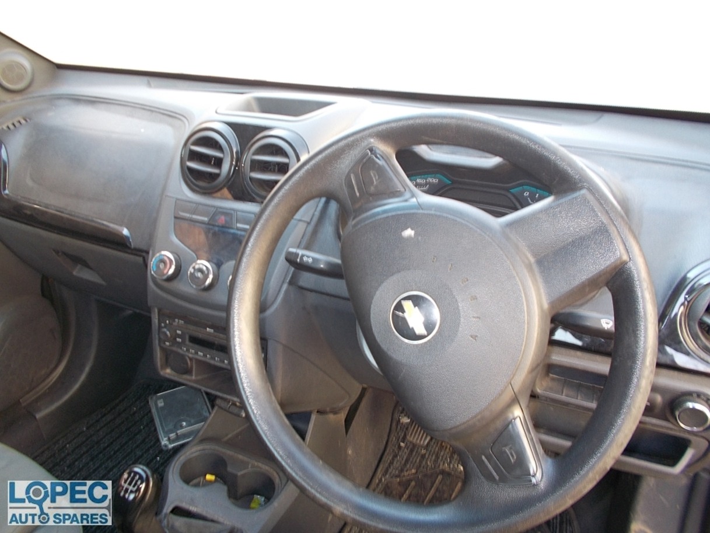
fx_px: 533
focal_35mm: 26
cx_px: 355
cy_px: 266
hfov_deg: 67.3
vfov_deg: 53.1
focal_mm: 4.6
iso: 125
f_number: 3.2
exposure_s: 1/25
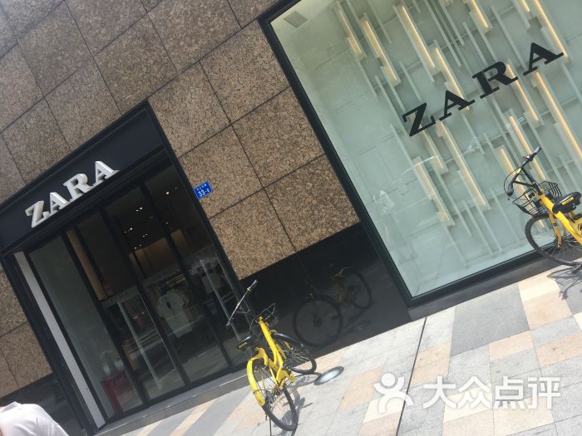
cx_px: 291
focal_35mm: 29
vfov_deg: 48.2
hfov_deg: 61.7
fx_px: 488
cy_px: 218
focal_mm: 4.15
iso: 25
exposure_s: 1/1083
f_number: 2.2
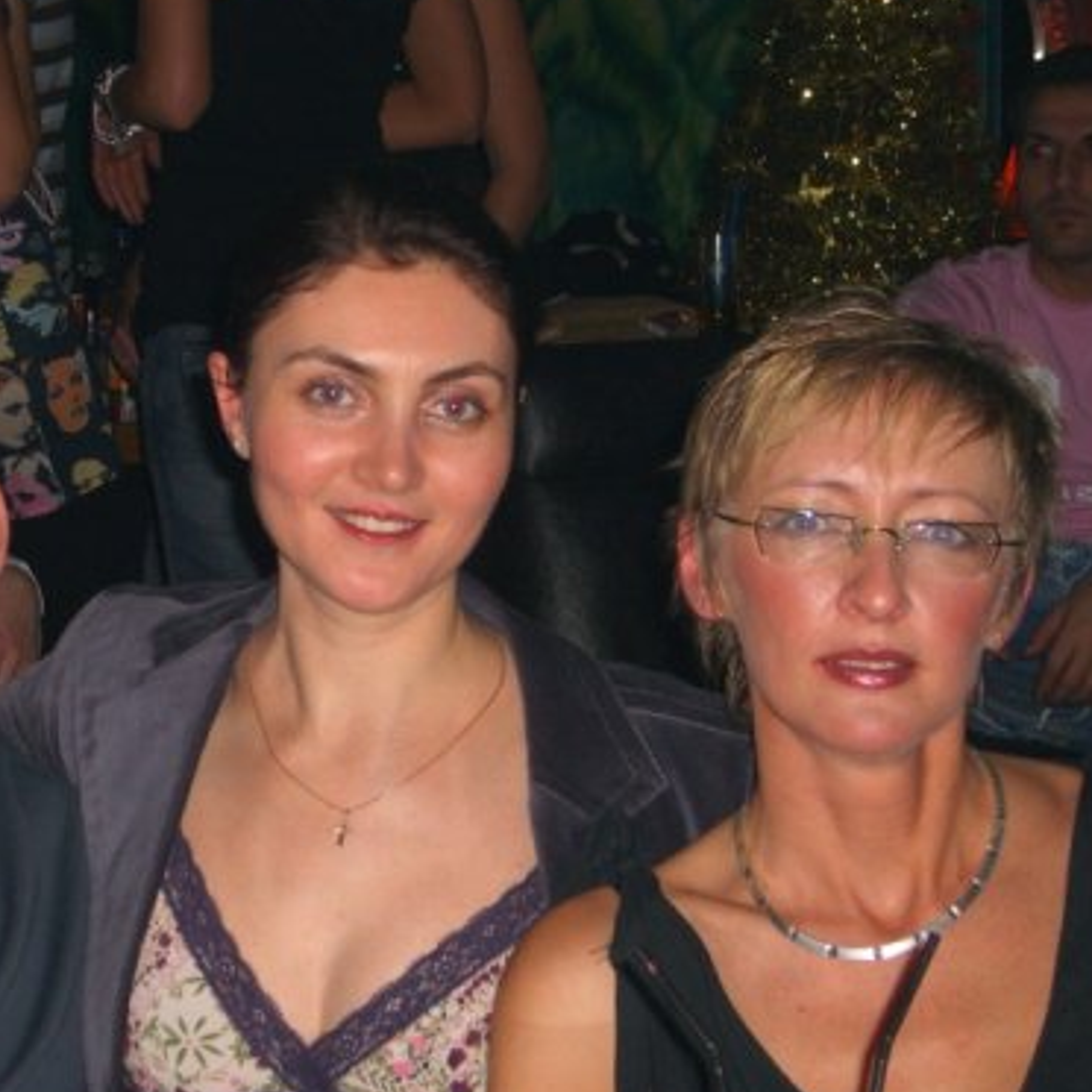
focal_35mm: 97
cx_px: 288
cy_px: 616
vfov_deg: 17.9
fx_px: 3462
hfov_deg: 17.8
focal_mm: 14.2
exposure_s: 1/60
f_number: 4
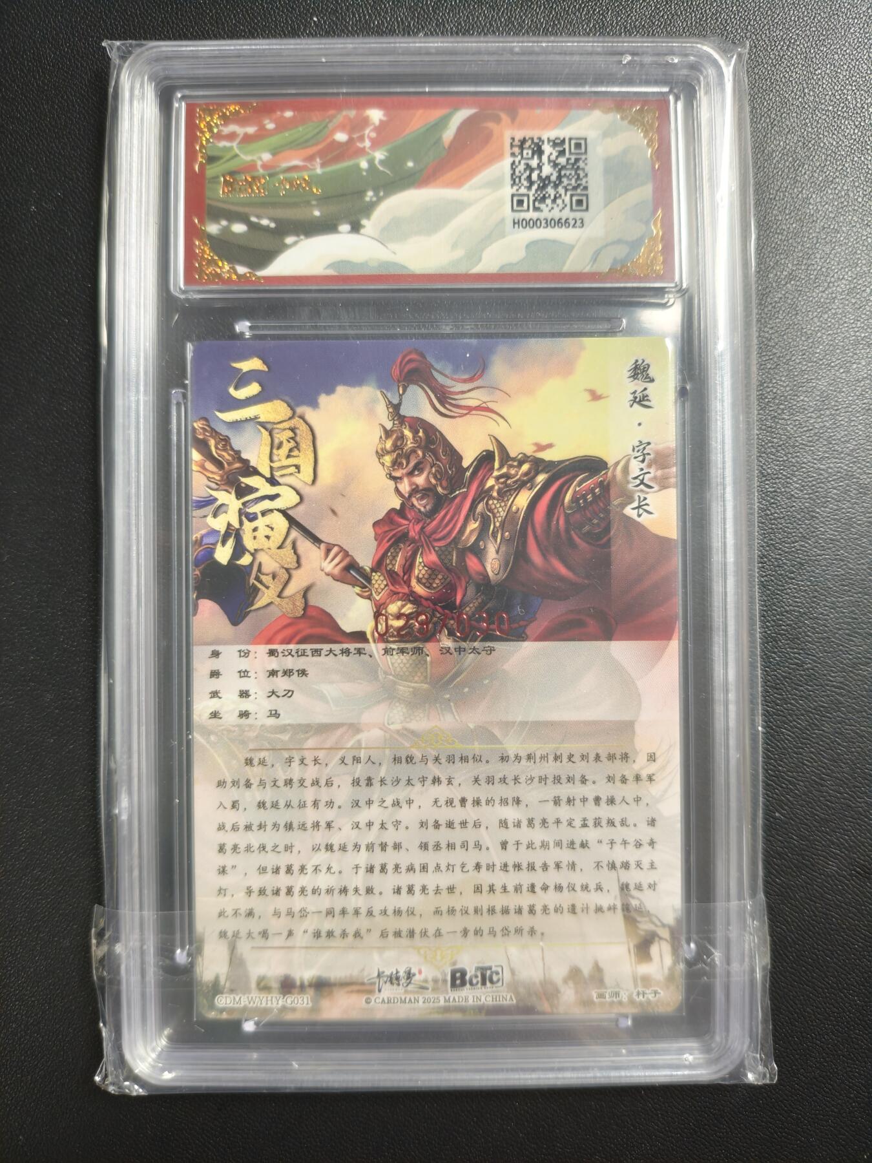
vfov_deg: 67.3
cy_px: 582
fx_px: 873
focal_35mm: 26
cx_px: 436
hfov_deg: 53.1
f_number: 1.5
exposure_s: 1/50
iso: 400
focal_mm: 4.94
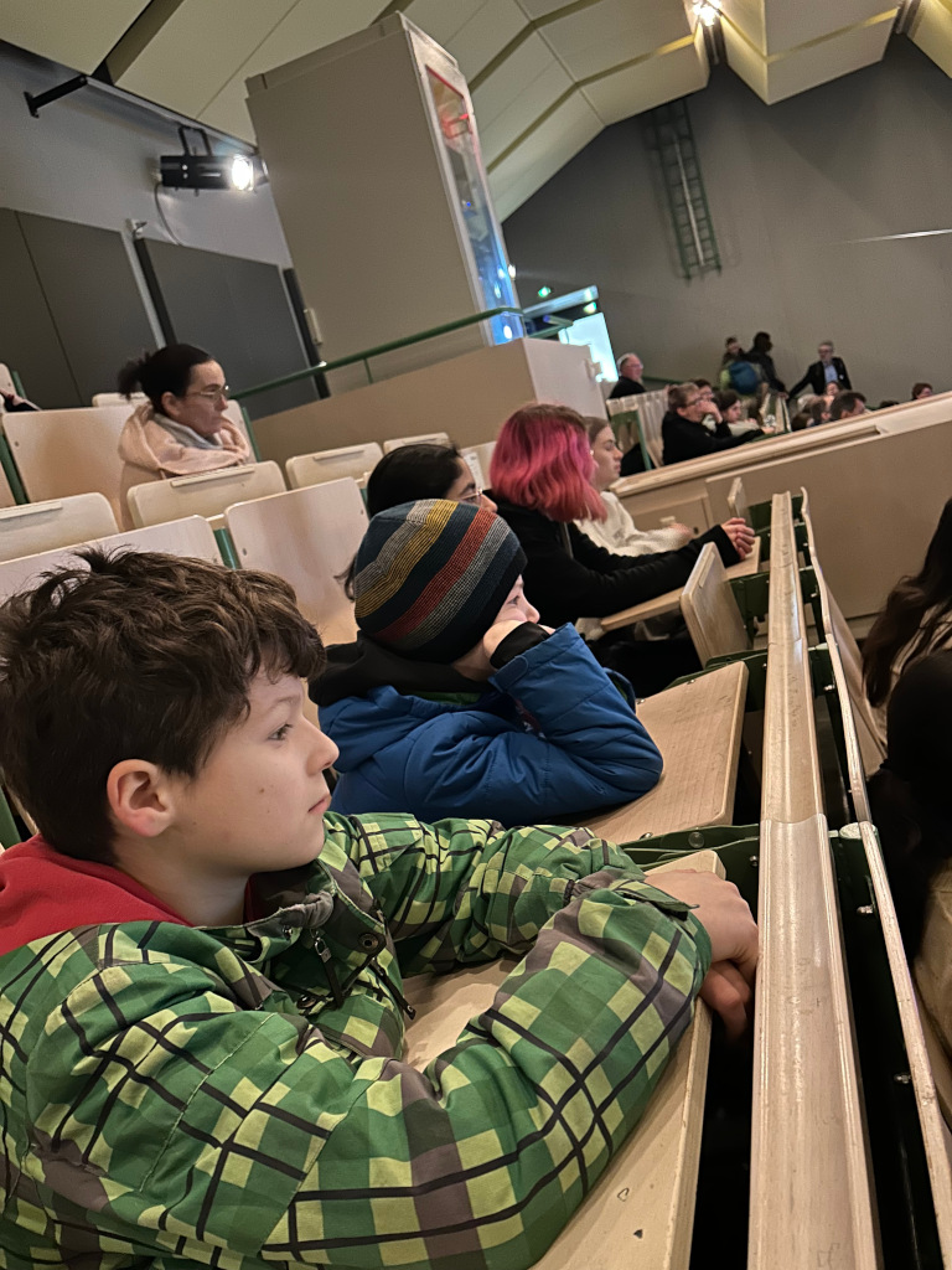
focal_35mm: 26
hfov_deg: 53.1
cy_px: 635
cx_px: 476
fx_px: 953
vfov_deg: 67.3
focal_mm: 5.7
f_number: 1.5
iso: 1000
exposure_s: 1/20
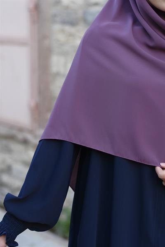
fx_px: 577
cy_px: 124
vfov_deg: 24.2
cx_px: 82
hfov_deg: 16.3
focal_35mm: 84
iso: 125
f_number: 2.5
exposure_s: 1/125
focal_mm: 56
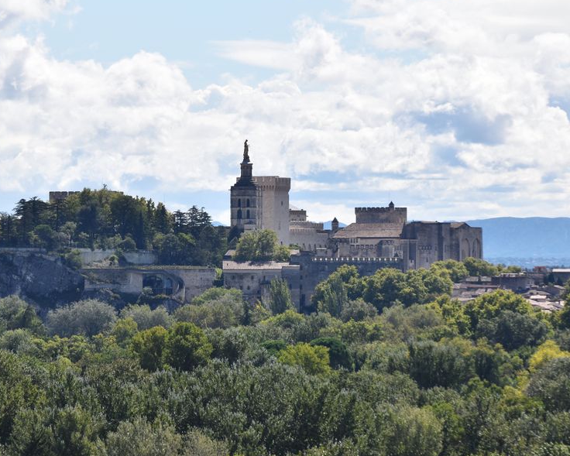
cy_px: 237
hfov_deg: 8.0
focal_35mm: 241
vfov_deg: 6.4
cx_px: 259
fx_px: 4066
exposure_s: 1/1000
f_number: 8
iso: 200
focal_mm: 120
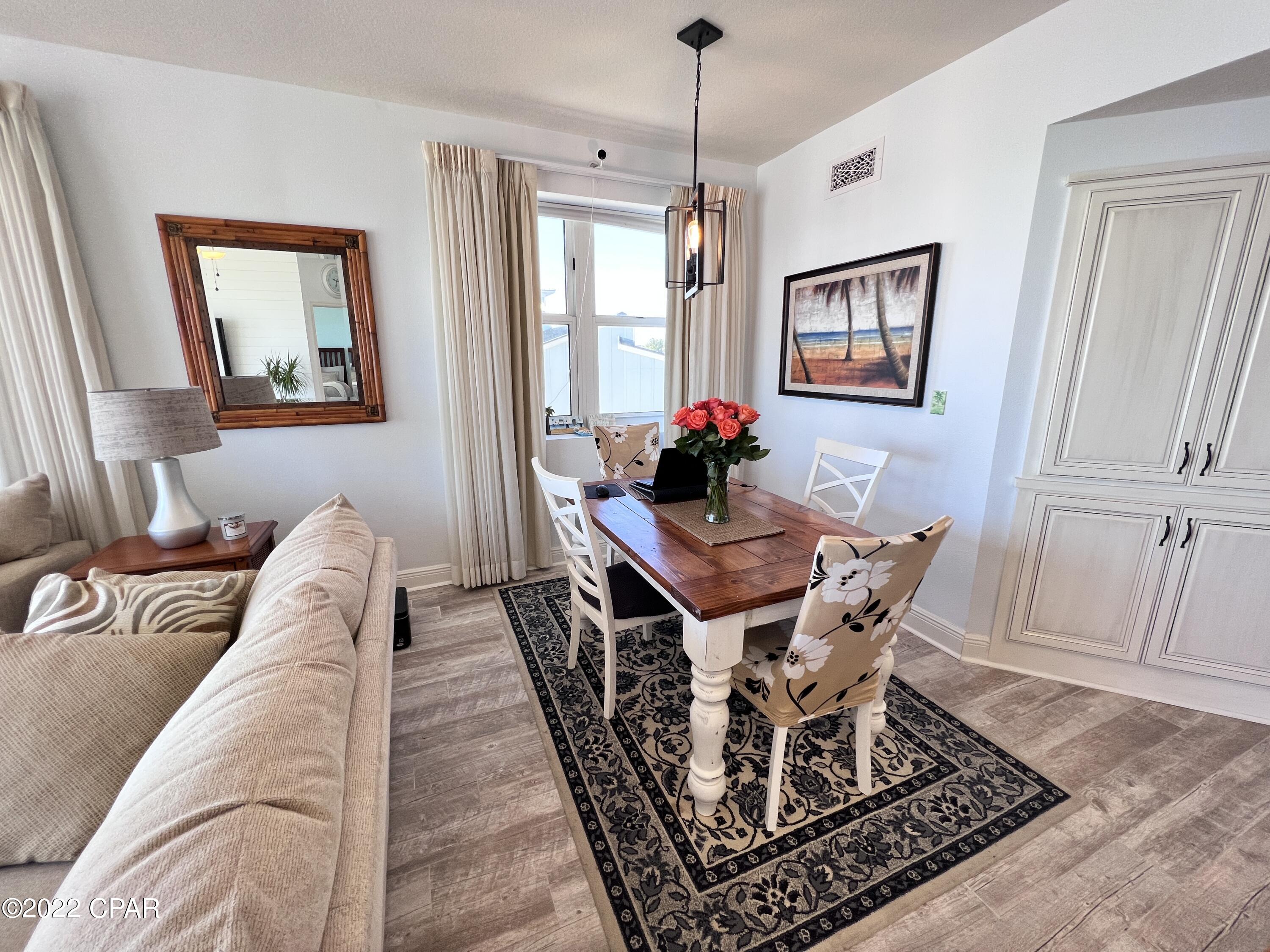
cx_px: 635
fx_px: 477
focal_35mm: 13
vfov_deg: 89.9
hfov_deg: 106.2
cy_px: 476
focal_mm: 1.57
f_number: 1.8
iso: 80
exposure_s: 1/120
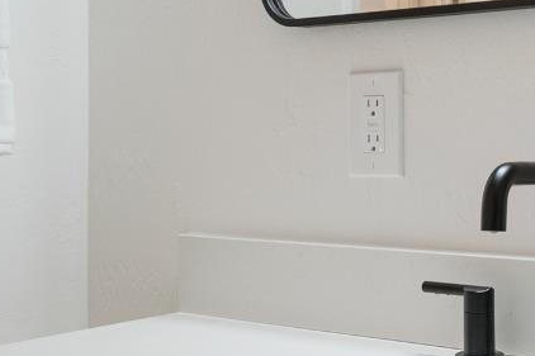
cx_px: 493
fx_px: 951
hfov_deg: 29.9
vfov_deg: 21.0
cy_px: 72
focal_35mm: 64
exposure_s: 1/4
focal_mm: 12
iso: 250
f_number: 8
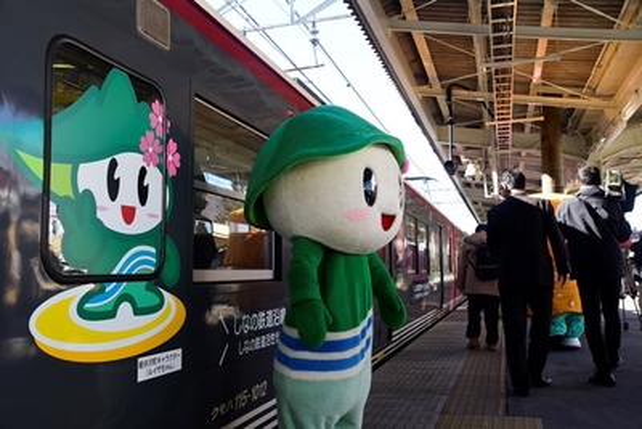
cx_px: 321
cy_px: 214
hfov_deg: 54.4
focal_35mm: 35
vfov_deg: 37.9
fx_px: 624
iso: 640
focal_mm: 35
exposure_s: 1/200
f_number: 8
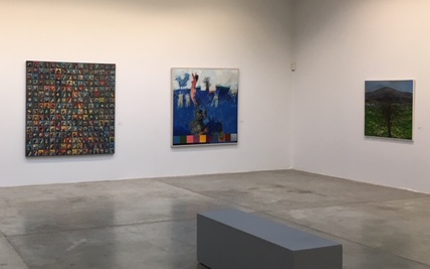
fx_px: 539
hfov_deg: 42.8
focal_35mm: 46
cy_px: 114
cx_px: 135
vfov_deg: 27.9
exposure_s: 1/33
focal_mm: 4.15
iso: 40
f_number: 2.2
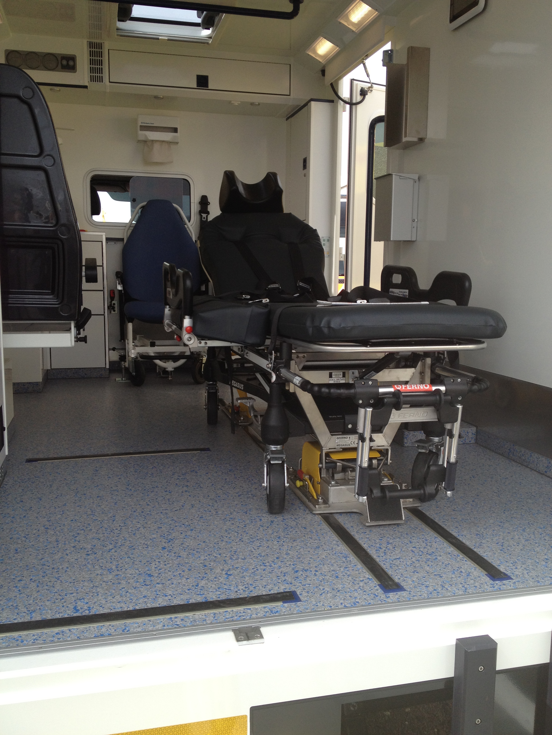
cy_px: 368
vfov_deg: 52.6
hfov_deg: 40.7
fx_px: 744
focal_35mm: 35
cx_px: 276
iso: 64
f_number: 2.4
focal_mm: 4.28
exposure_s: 1/690
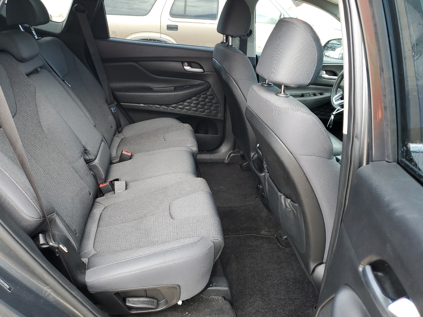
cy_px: 158
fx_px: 318
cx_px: 212
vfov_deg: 53.1
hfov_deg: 67.3
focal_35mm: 26
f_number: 1.5
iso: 50
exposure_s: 1/172
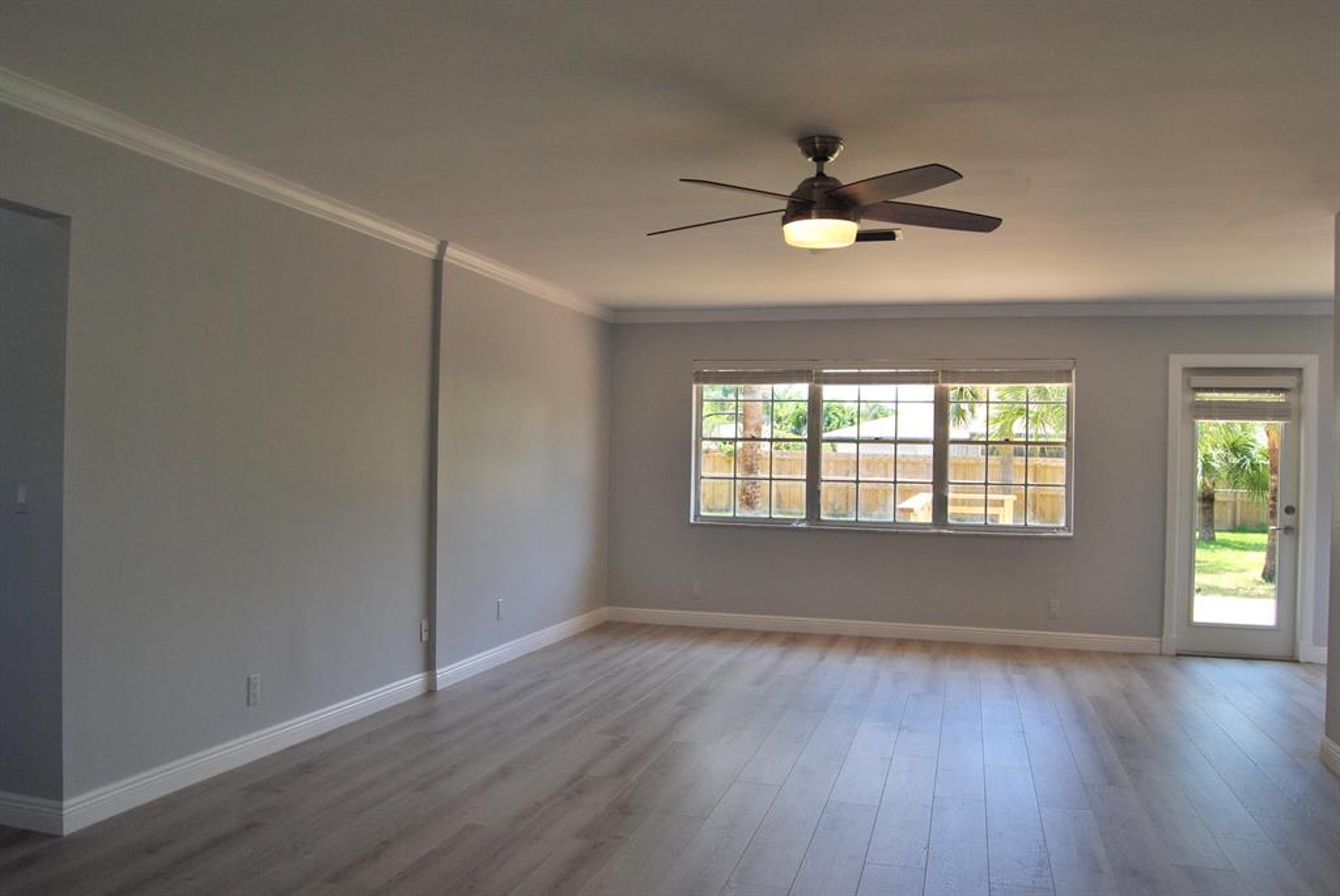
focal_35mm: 27
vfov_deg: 48.0
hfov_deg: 67.3
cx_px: 670
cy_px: 448
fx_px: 1006
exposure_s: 1/80
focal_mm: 18
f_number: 8
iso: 200
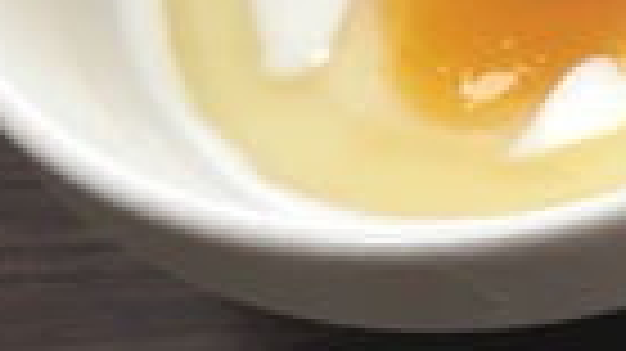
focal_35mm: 145
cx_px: 1410
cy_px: -112
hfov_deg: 12.3
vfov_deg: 8.2
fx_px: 2405
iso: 25
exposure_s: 1/30
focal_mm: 4.15
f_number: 2.2
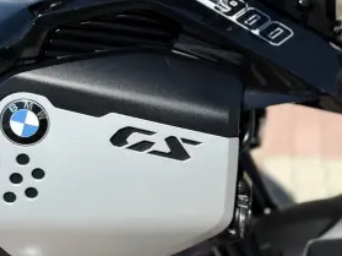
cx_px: 161
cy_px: 108
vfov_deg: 23.6
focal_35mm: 62
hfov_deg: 31.2
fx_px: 612
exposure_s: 1/4098
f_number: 1.78
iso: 64
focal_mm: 6.76
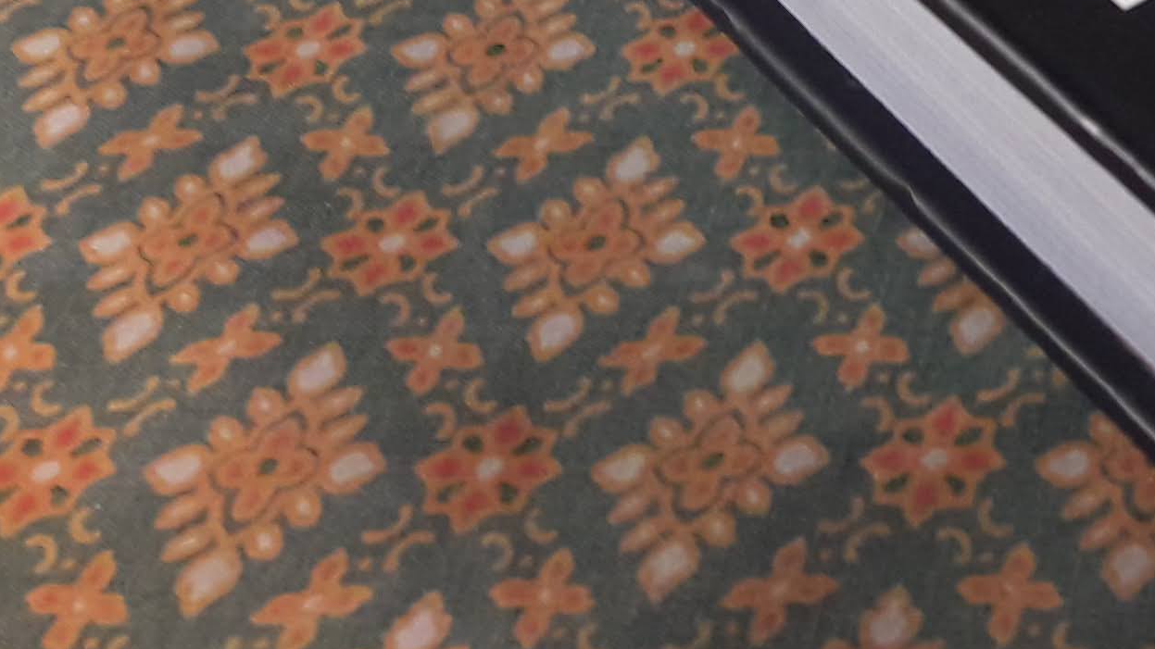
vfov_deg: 11.0
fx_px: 3093
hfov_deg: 18.9
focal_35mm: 101
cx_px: 1673
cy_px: -596
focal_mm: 3.7
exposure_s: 1/33
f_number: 1.9
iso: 80
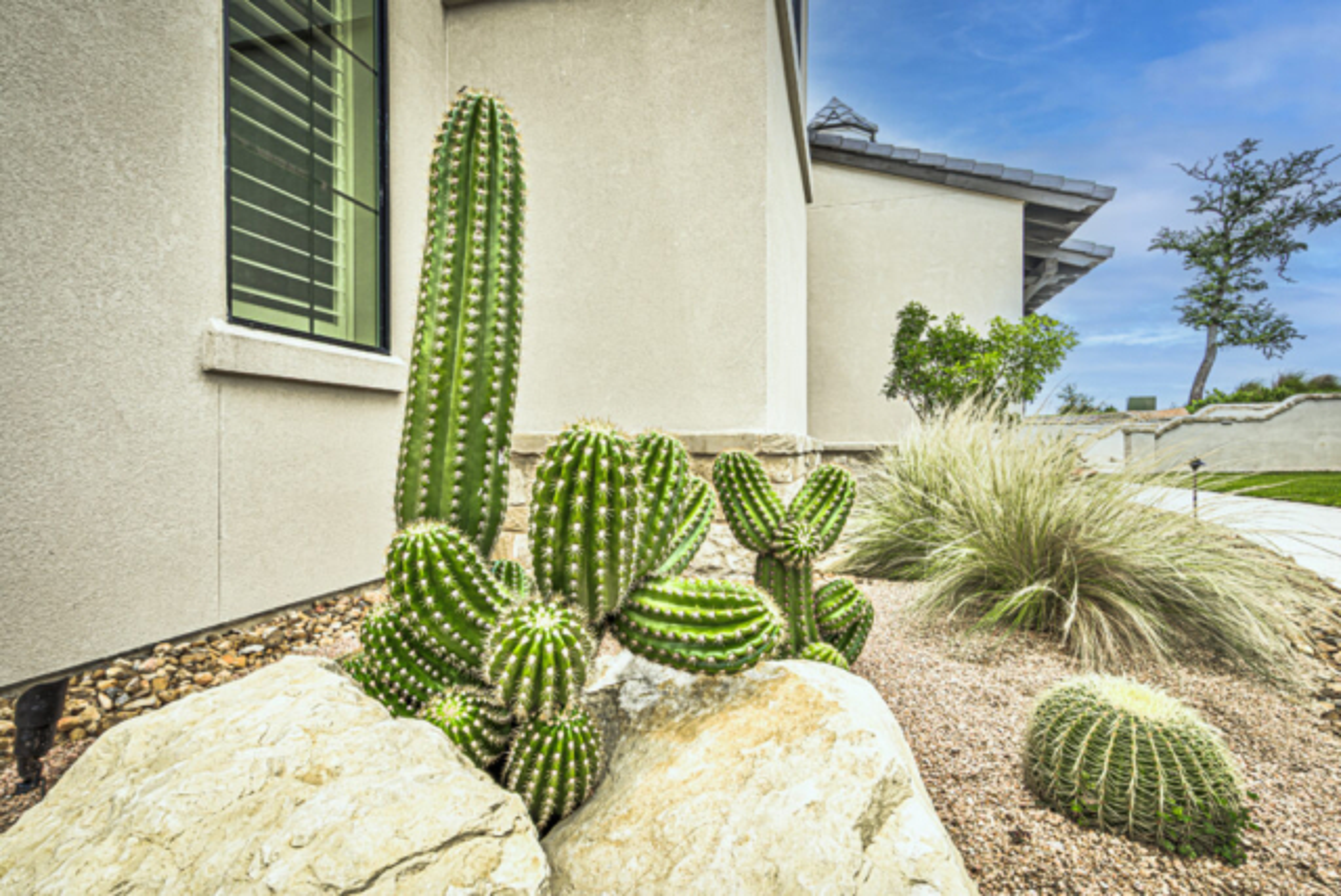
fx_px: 597
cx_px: 670
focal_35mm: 16
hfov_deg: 96.7
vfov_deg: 73.9
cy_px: 448
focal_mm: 16
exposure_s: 1/160
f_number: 9
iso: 125
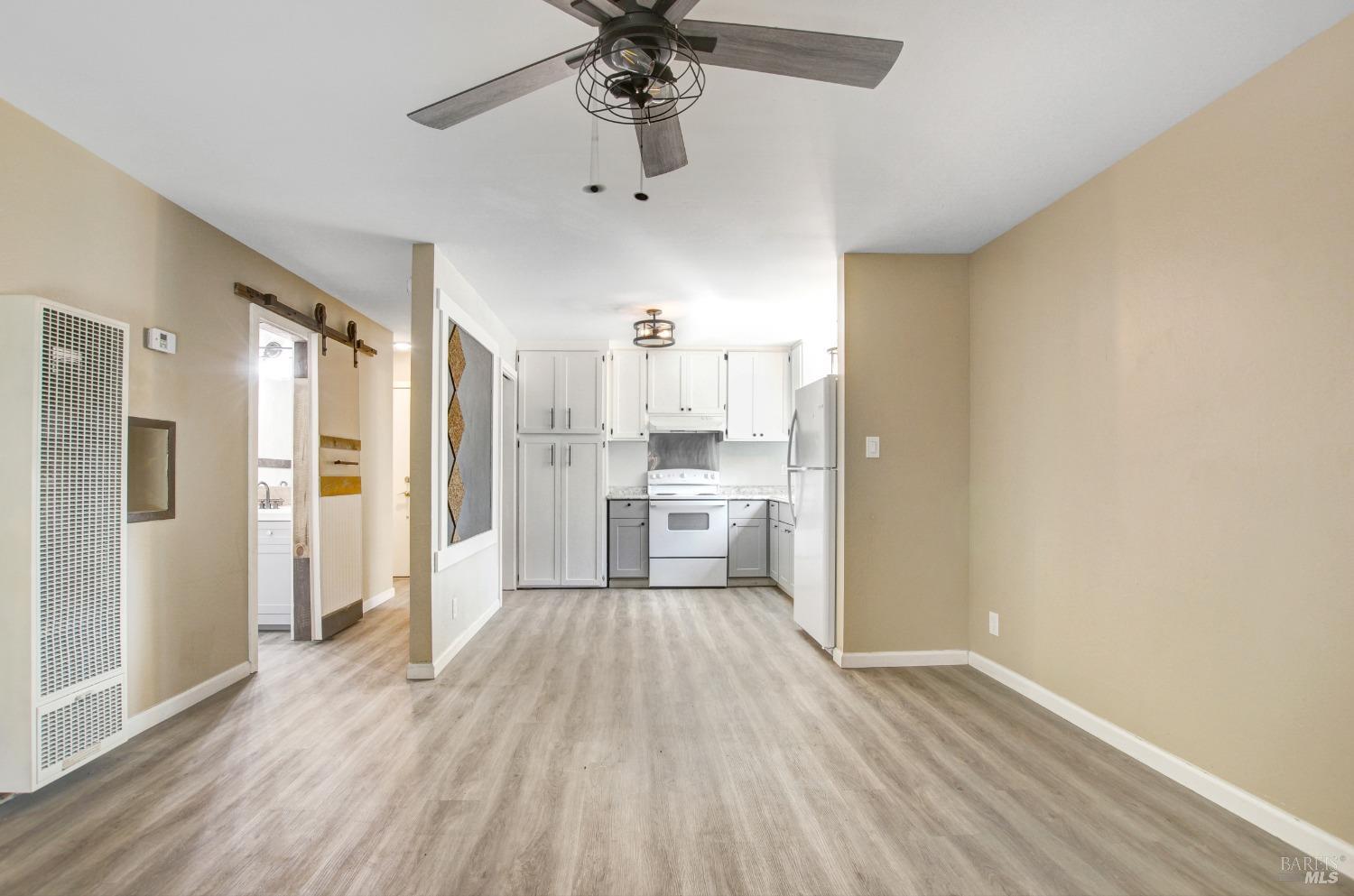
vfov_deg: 71.8
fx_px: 619
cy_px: 448
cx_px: 677
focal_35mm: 16
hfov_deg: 95.1
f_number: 7.1
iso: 100
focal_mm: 11
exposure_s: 1/4
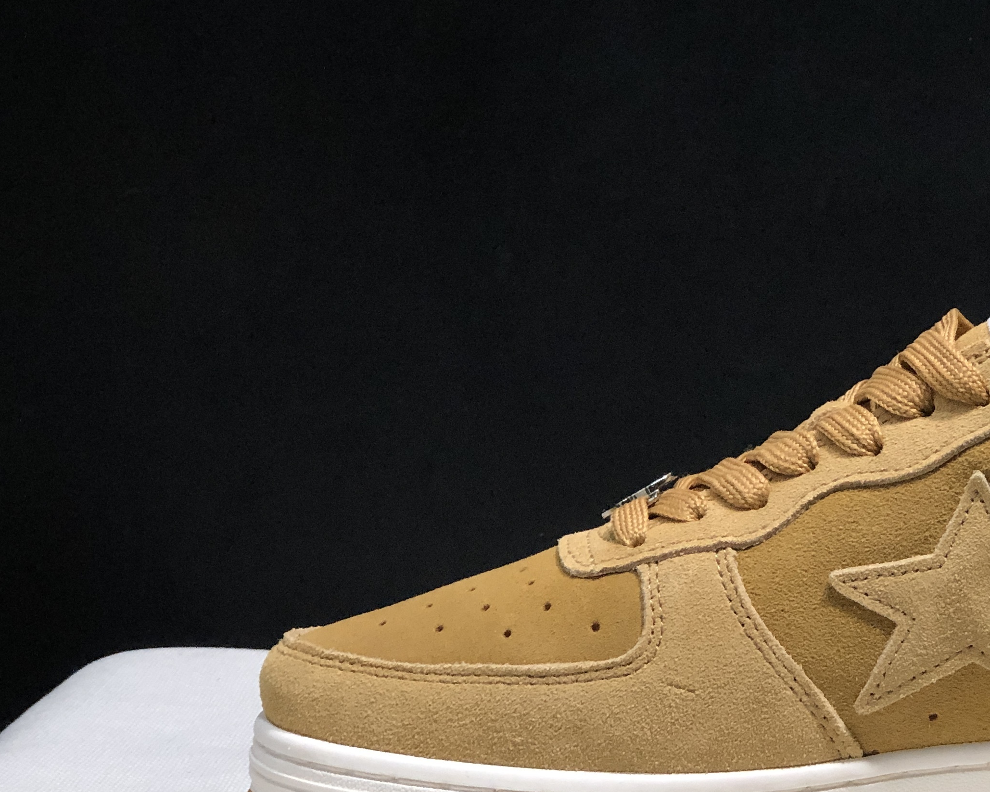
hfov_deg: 17.4
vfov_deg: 14.1
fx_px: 3193
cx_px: 890
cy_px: 398
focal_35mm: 109
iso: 80
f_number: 2.8
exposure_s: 1/30
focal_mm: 6.6
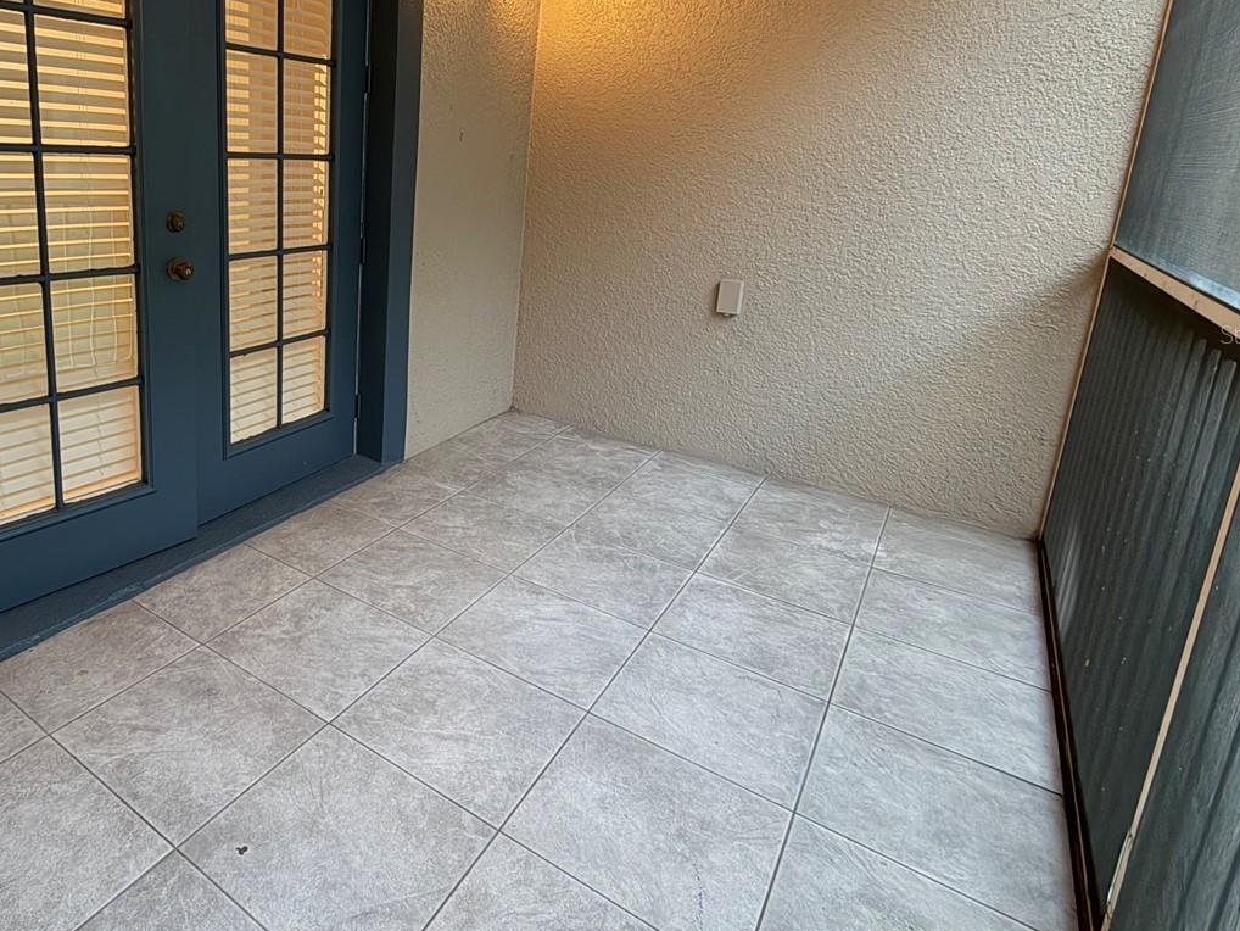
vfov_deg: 60.1
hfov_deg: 72.7
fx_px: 788
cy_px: 334
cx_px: 361
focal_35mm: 22
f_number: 2.2
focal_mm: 2.22
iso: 320
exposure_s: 1/40
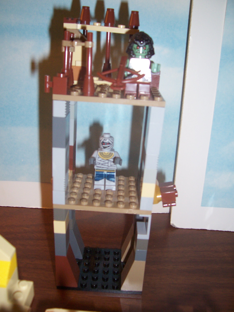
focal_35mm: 34
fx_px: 306
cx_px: 117
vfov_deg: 54.0
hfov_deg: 41.8
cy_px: 156
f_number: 2.7
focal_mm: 5.6
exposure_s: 1/60
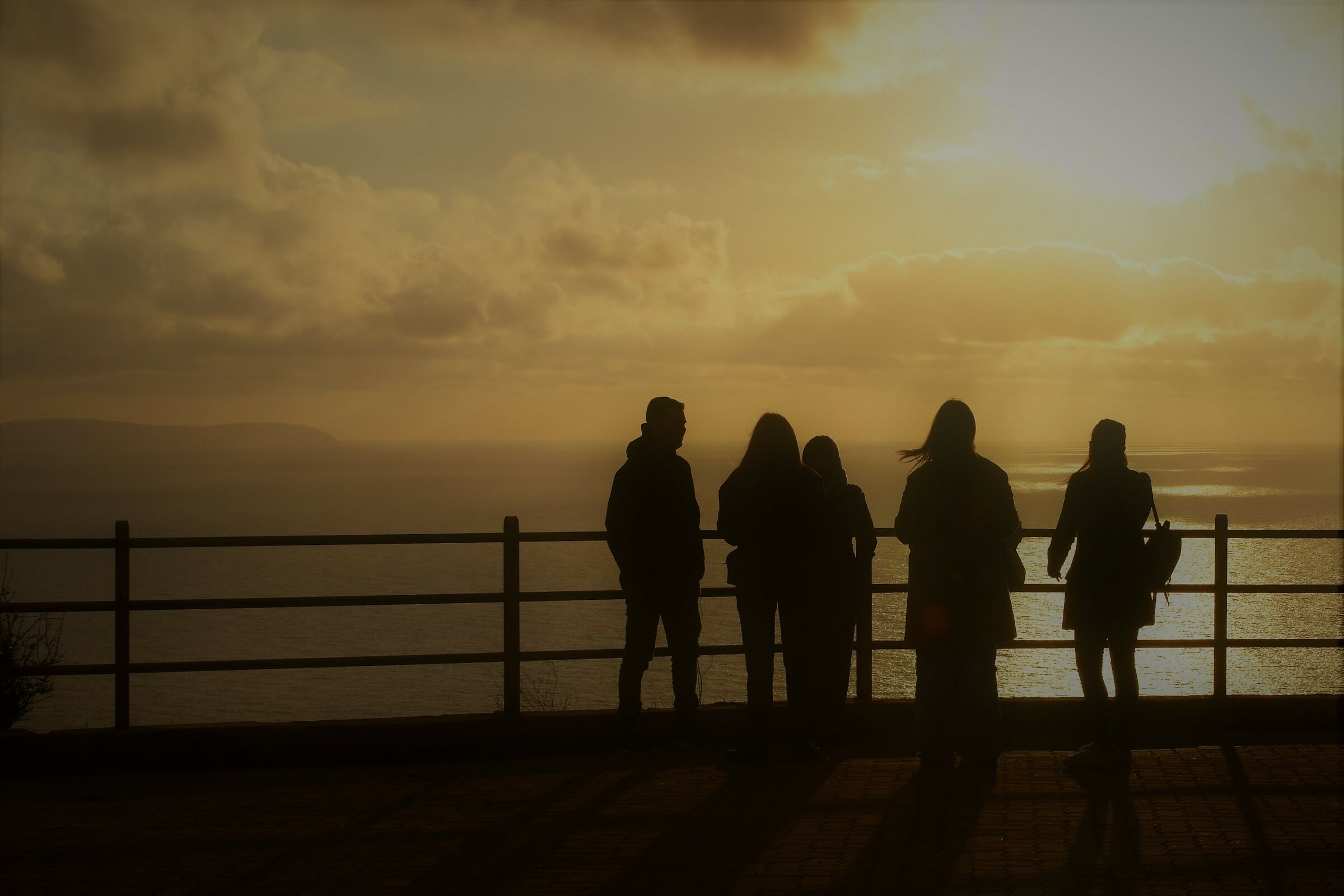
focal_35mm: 51
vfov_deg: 26.5
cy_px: 448
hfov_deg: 38.9
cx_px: 672
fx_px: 1904
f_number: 13
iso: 100
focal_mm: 34
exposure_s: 1/640
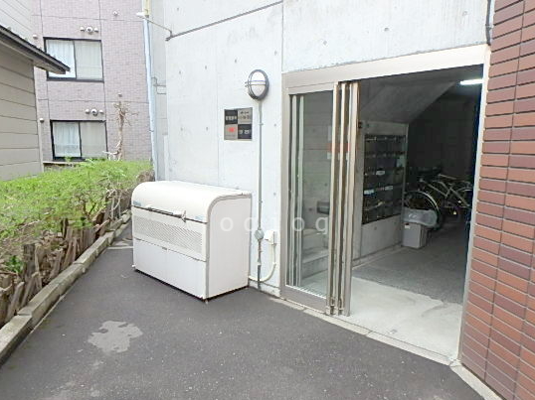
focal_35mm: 25
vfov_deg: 54.7
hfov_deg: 69.4
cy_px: 222
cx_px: 266
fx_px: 386
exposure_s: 1/60
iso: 200
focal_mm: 3.7
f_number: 3.5
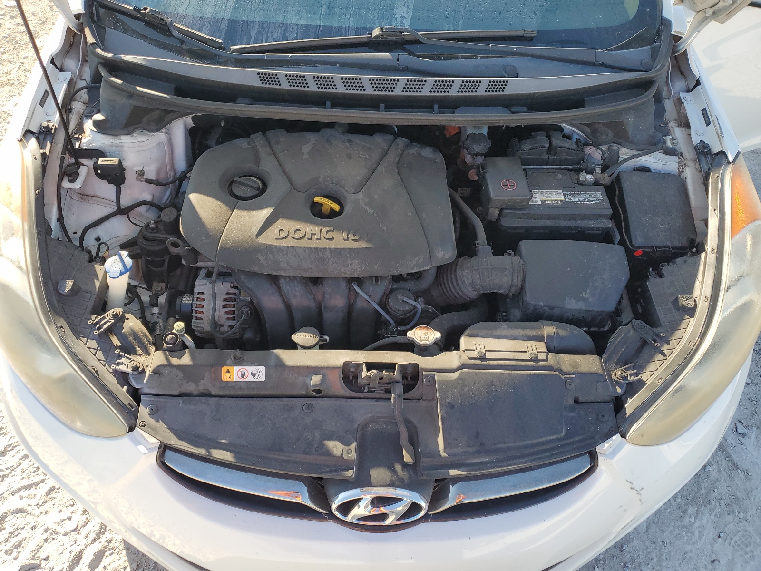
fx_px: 572
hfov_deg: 67.3
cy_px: 286
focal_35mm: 26
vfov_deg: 53.1
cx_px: 380
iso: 50
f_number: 1.5
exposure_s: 1/625
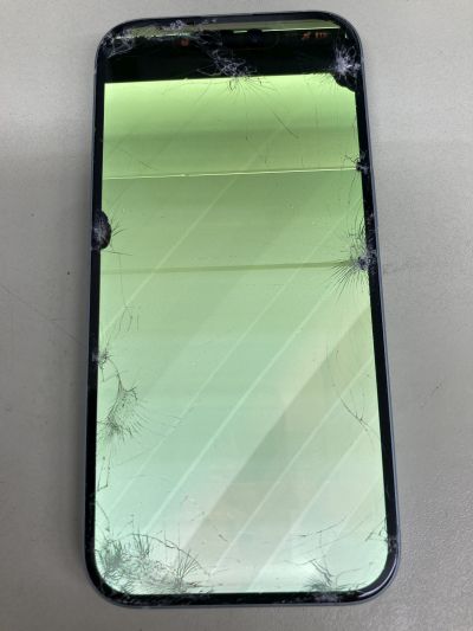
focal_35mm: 28
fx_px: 510
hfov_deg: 49.8
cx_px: 236
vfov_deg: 63.4
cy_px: 316
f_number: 1.8
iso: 80
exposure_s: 1/120
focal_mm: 3.99
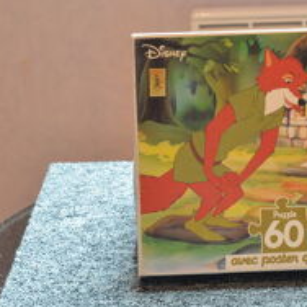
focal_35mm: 152
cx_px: 327
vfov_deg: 11.5
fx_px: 1525
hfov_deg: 11.4
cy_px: 78
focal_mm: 70
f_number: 14
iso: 200
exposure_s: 1
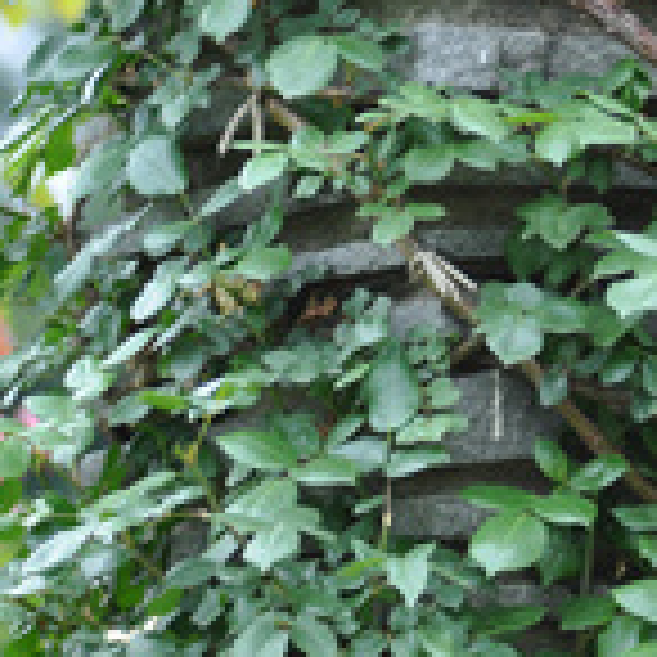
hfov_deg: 5.1
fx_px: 7430
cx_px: 356
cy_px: 927
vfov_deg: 5.0
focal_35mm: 346
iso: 200
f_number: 3.5
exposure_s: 1/200
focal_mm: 90
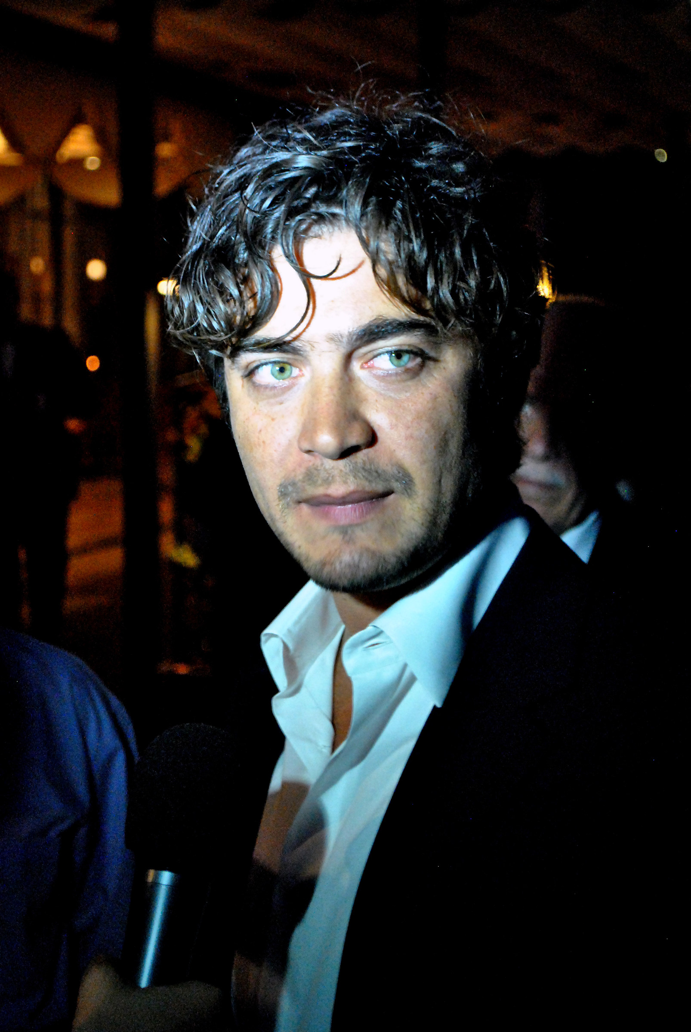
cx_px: 346
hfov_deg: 16.6
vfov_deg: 24.6
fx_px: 2369
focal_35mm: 82
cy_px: 516
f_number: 5.6
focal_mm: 55
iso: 3200
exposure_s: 1/25
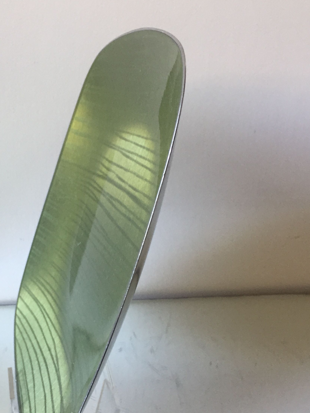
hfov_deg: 33.3
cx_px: 100
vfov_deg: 43.8
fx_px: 513
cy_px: 232
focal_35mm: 43
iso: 64
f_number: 2.2
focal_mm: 4.15
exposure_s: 1/33
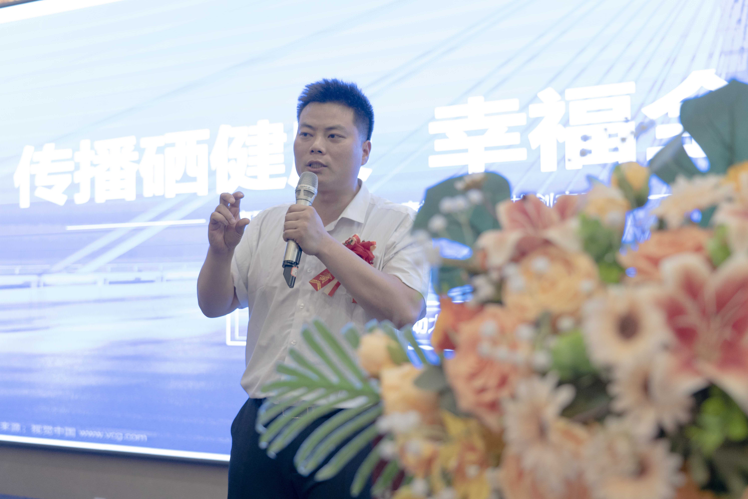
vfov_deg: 28.6
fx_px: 976
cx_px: 374
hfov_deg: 41.9
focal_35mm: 47
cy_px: 250
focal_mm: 47
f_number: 4
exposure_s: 1/100
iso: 1600
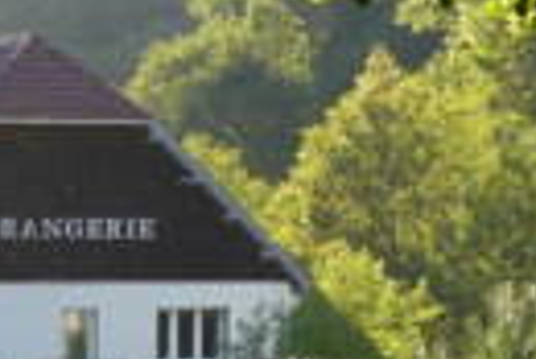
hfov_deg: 7.0
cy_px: 50
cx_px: 957
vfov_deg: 4.8
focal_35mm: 287
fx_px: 4278
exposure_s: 1/250
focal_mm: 6
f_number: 2.9
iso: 100
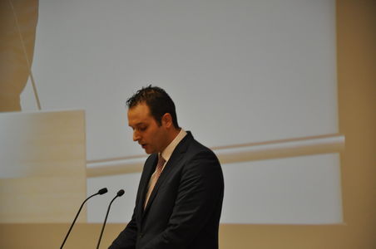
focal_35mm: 158
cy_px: 124
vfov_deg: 8.7
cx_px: 188
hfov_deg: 13.1
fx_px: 1643
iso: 800
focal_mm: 105
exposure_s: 1/40
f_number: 5.6
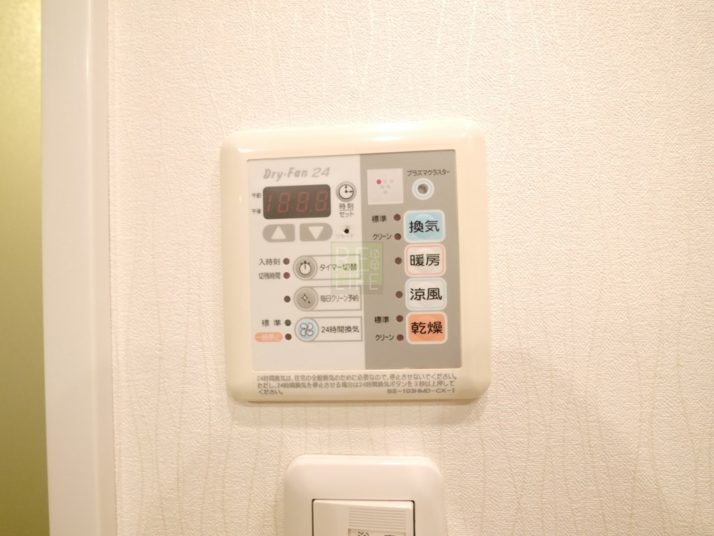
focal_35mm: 14
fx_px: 289
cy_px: 268
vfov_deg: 85.7
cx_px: 357
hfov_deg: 102.1
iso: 2000
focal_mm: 7
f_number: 4
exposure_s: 1/60
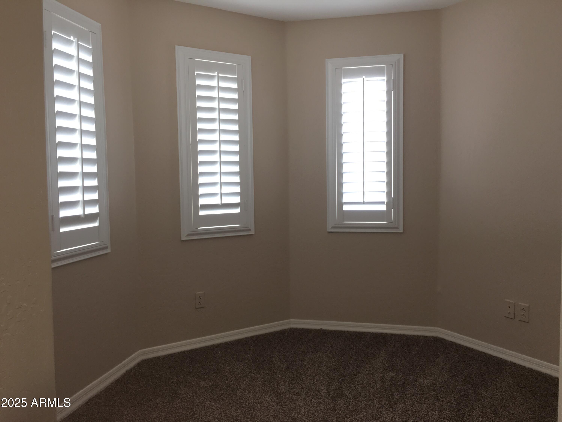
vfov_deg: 48.2
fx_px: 471
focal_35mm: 29
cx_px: 281
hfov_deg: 61.7
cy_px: 211
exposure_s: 1/30
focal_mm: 4.15
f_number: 2.2
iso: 40
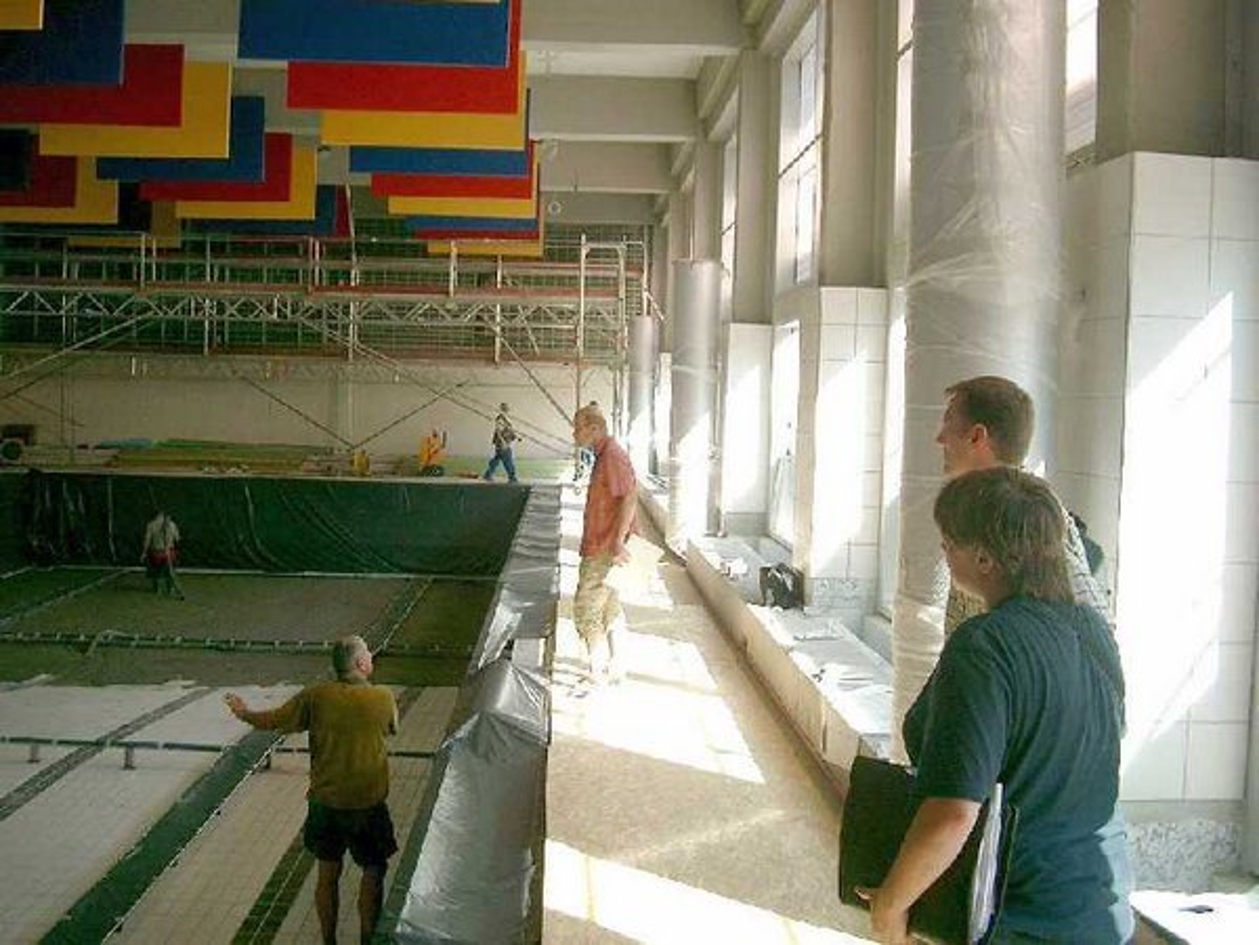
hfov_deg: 50.1
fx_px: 1346
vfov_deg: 38.7
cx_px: 630
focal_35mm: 37
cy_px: 472
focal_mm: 7.6
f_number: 2.6
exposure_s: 1/200
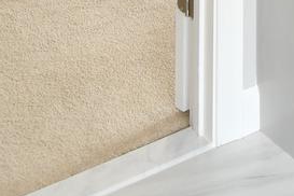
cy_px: -284
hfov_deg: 19.3
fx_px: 776
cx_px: 412
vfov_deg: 11.6
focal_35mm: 95
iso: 220
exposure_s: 1/60
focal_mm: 12
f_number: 4
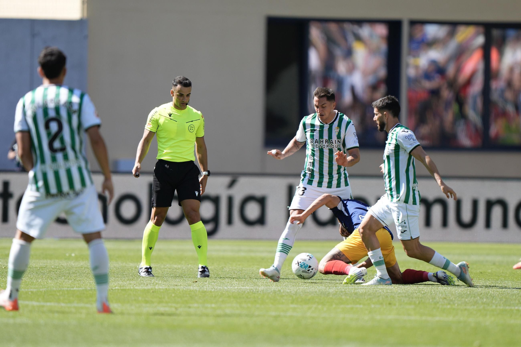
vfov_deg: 3.4
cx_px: 260
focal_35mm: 400
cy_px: 174
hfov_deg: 5.2
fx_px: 5787
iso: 100
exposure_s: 1/800
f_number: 2.8
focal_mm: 400
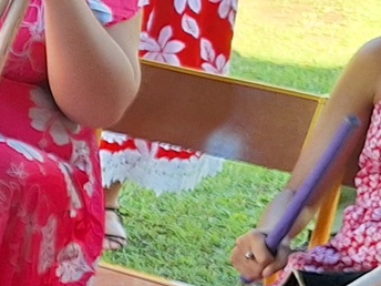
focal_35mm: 167
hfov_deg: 9.9
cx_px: -622
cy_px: 262
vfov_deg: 8.9
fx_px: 1838
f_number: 1.8
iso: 40
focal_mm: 5.54
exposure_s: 1/116
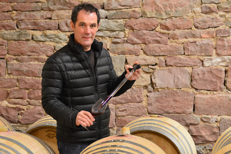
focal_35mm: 105
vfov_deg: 13.0
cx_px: 116
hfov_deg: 19.5
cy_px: 77
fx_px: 673
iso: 800
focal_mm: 70
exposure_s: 1/6
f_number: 5
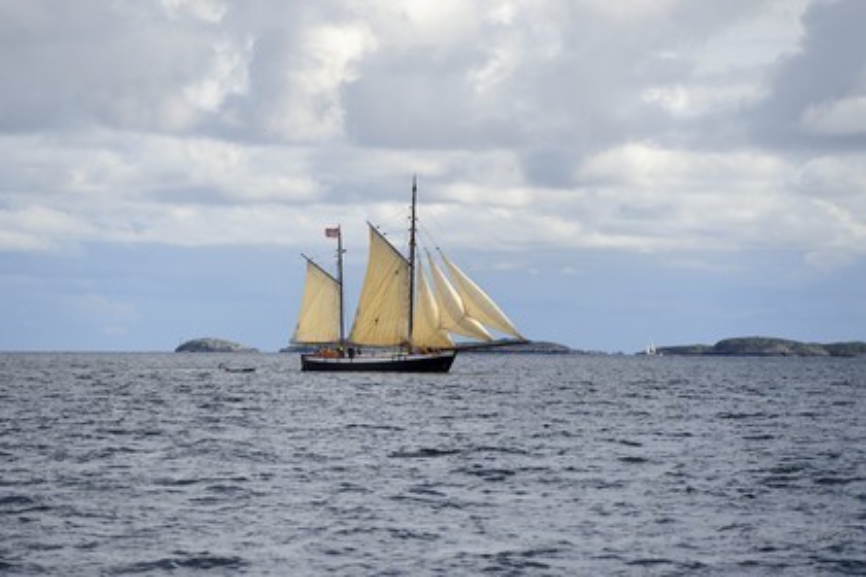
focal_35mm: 200
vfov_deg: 6.9
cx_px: 433
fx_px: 4811
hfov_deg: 10.3
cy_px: 288
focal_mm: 200
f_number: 5.6
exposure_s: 1/1600
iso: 200
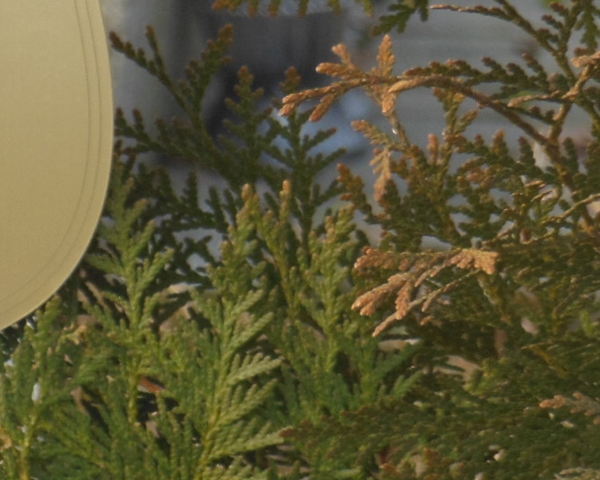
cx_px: -265
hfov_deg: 3.5
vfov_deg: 2.8
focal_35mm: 554
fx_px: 9836
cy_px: -67
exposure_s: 1/80
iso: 125
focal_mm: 29.8
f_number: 5.4
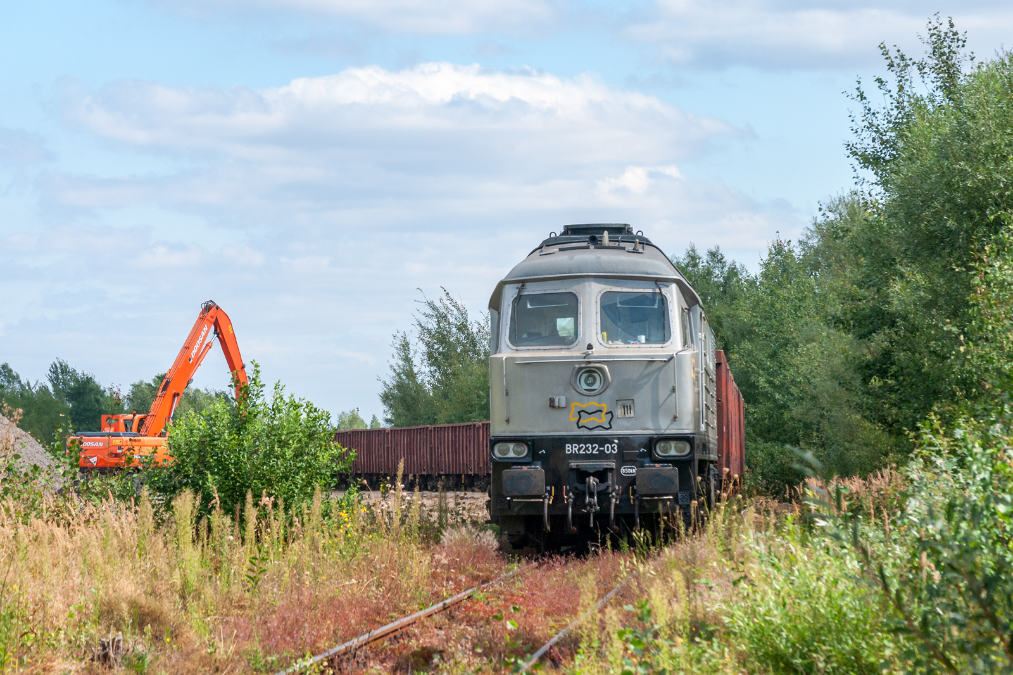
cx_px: 506
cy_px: 338
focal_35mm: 135
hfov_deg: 15.2
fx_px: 3798
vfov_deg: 10.2
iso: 100
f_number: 10
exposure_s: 1/320
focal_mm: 90
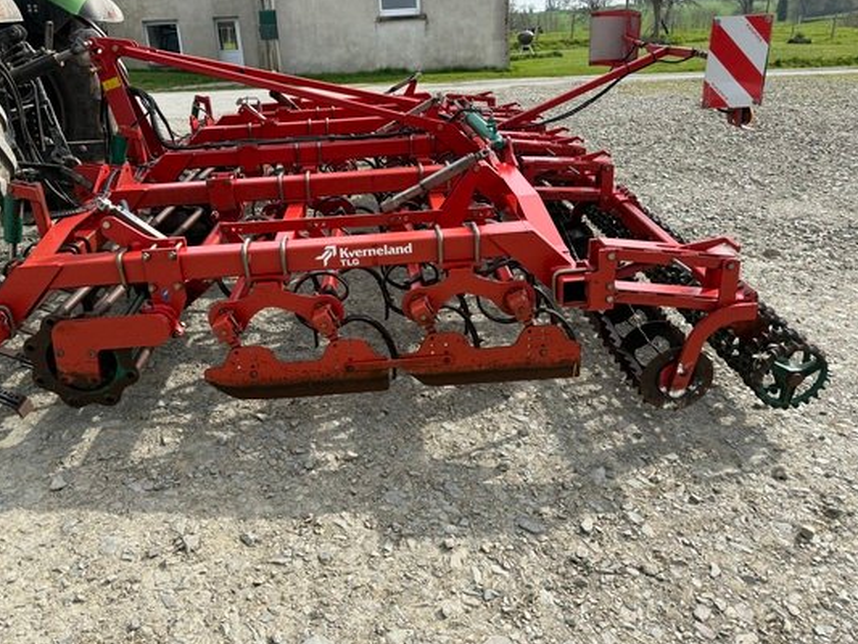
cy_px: 296
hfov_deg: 65.2
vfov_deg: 51.3
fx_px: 669
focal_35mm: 27
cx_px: 393
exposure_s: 1/1901
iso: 80
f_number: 1.78
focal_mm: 6.76
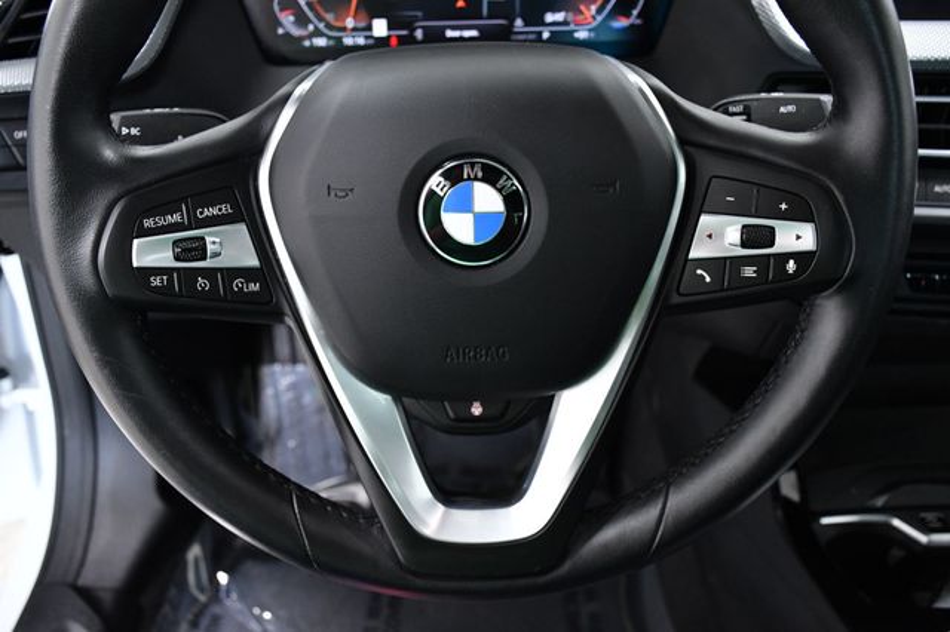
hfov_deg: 53.2
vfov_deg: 36.8
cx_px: 475
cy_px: 316
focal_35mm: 36
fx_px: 949
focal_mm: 24
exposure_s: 1/125
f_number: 5.6
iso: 2500
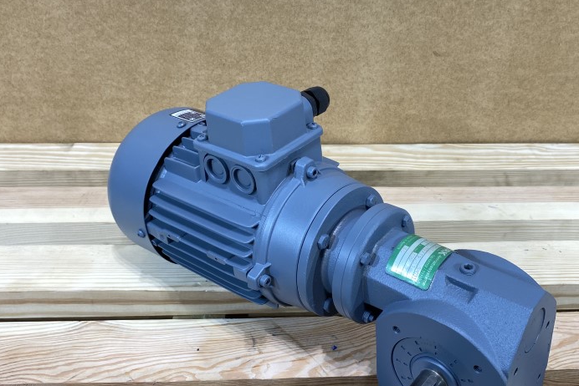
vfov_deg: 33.4
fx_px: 644
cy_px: 191
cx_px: 313
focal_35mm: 40
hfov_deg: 48.4
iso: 32
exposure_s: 1/124
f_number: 1.8
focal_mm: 4.25
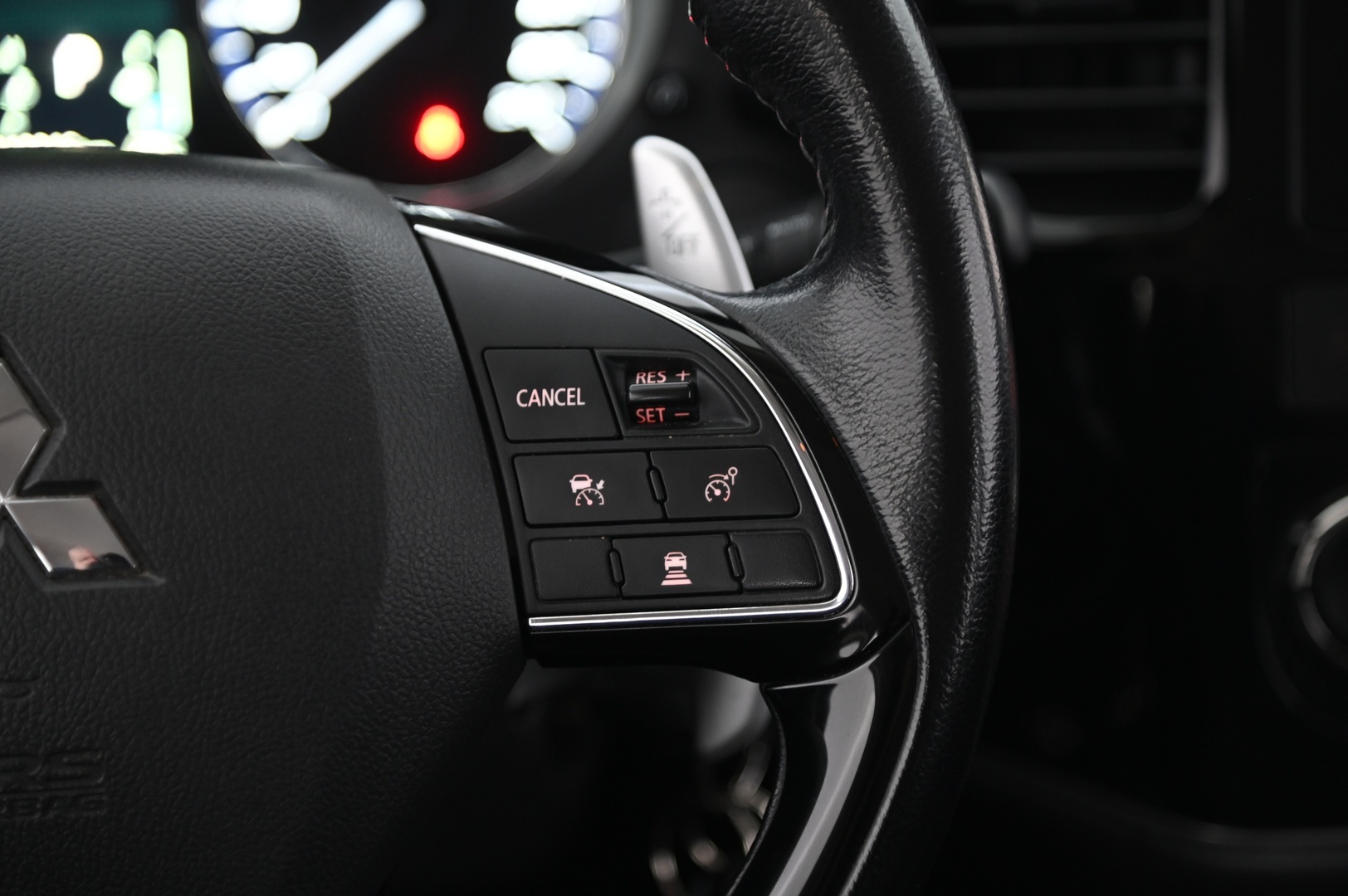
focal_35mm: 120
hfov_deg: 17.1
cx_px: 674
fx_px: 4490
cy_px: 448
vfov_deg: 11.4
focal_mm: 120
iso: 2000
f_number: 4
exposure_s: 1/15
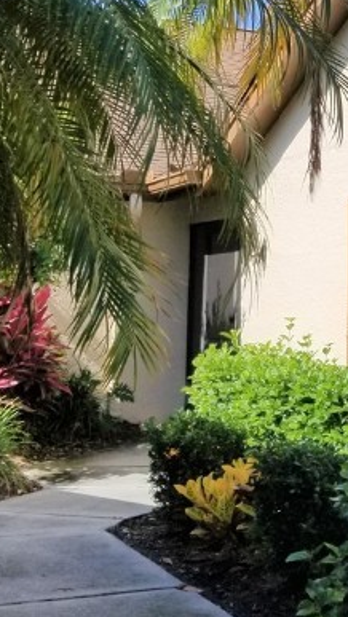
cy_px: 260
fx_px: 1229
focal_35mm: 75
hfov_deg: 15.1
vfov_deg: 28.2
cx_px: 492
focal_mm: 4.3
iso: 50
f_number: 1.7
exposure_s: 1/3937
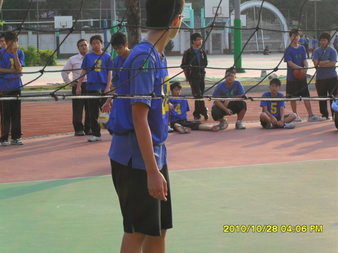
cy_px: 126
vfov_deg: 14.1
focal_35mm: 105
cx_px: 169
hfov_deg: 18.7
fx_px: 1025
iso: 100
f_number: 5.2
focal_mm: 18.6
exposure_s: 1/180
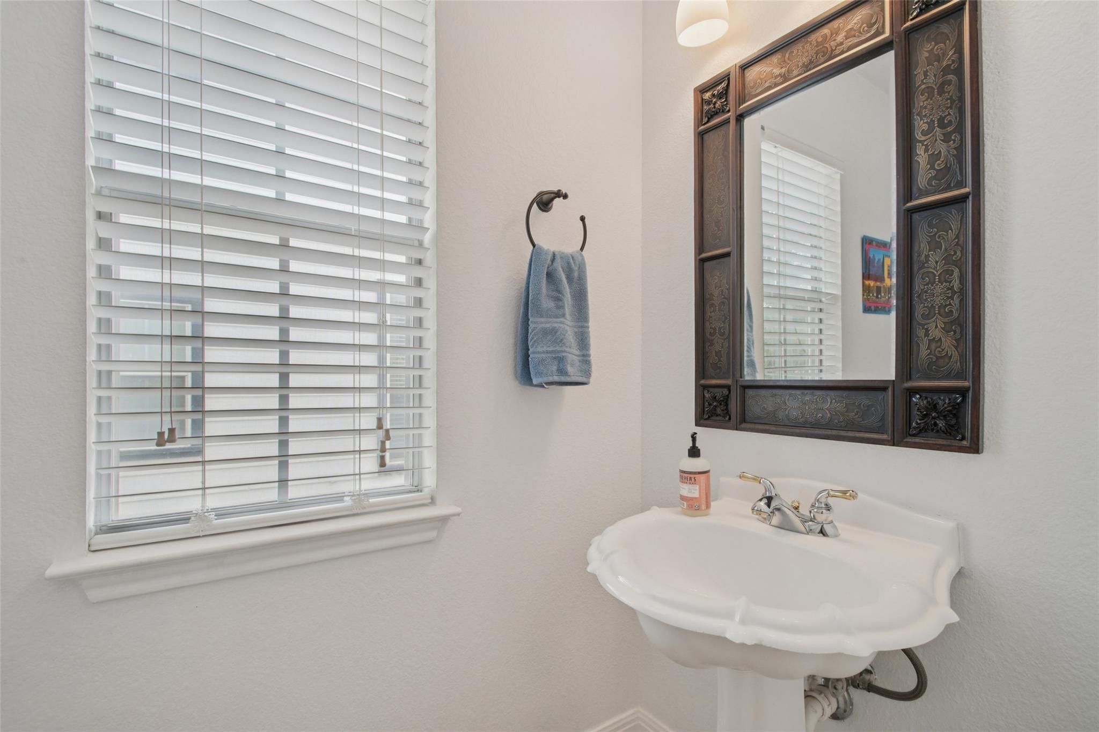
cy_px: 366
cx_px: 550
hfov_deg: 100.4
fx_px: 458
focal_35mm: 15
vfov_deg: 77.3
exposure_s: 1/30
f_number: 8
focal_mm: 10
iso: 400
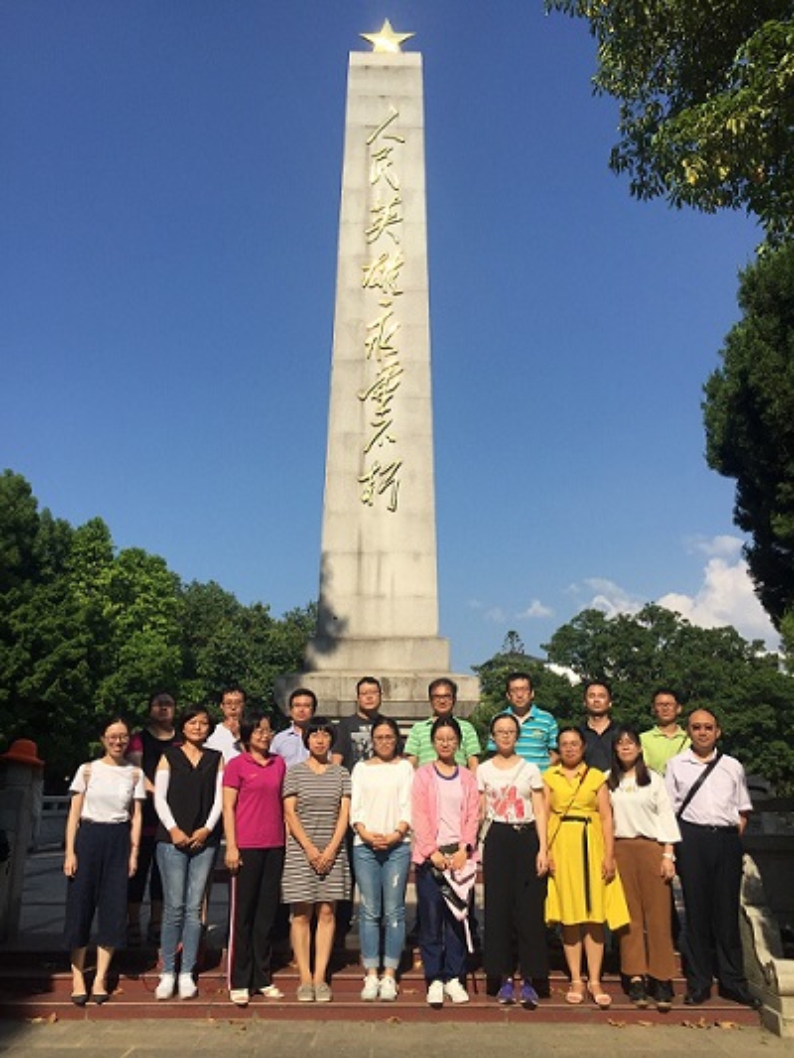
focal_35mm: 29
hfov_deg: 48.2
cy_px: 529
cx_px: 397
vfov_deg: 61.6
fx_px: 887
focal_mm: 4.15
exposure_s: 1/2825
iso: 32
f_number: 2.2
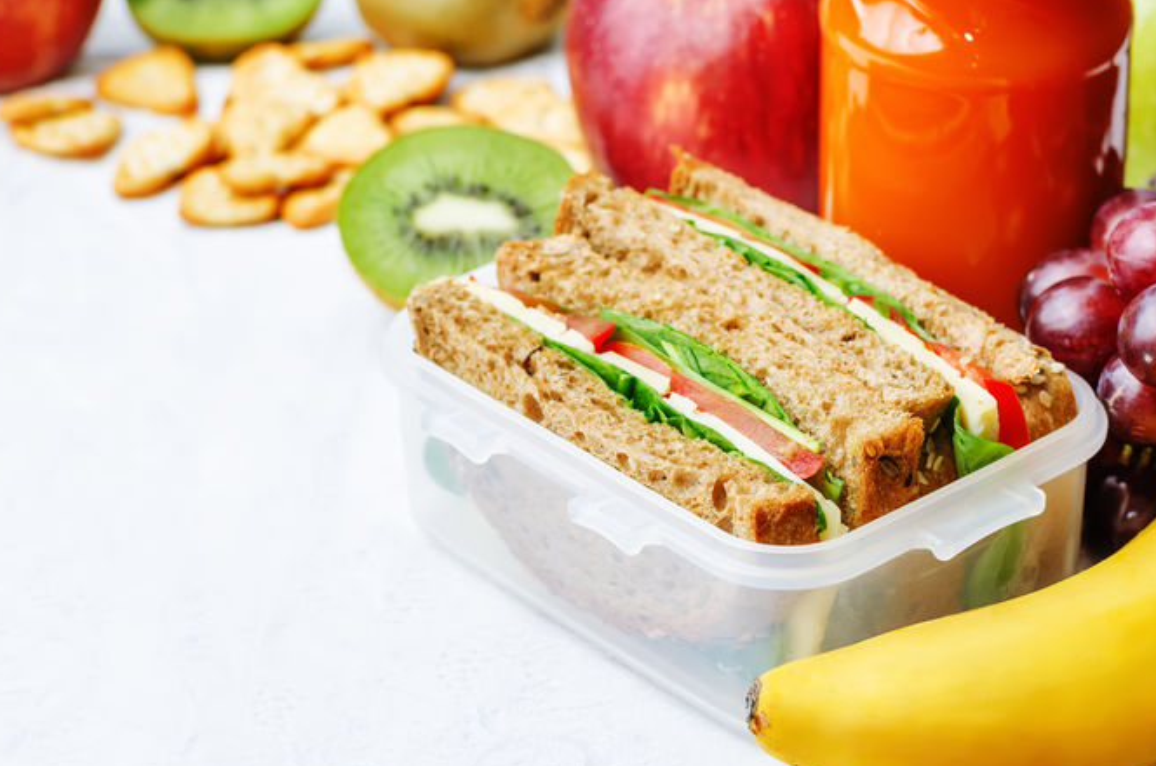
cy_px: 445
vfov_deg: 14.2
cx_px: 576
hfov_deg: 21.3
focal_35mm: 96
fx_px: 3077
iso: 100
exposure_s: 1/25
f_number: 5.6
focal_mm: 50
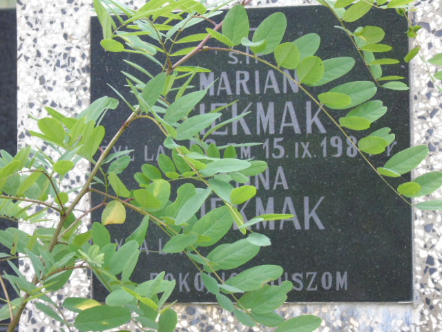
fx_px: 2069
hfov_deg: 12.2
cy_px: 166
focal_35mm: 162
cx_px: 221
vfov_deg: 9.2
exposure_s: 1/100
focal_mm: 29
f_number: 4.9
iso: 400
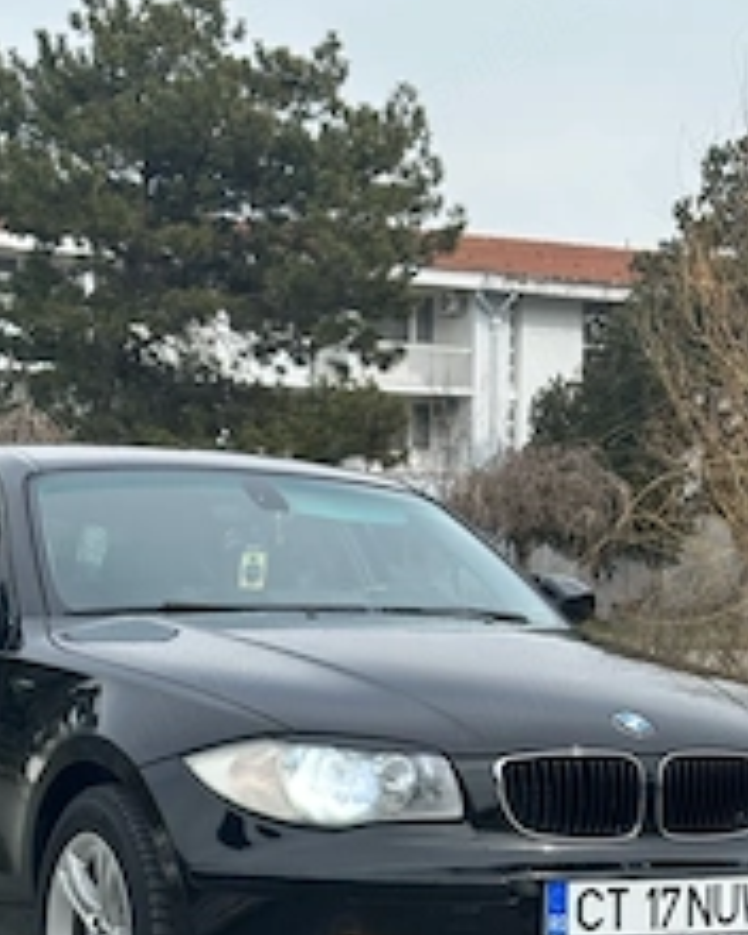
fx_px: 2352
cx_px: 310
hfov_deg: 18.1
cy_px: 731
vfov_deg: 22.2
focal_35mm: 85
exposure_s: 1/1667
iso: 64
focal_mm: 6.86
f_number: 1.78
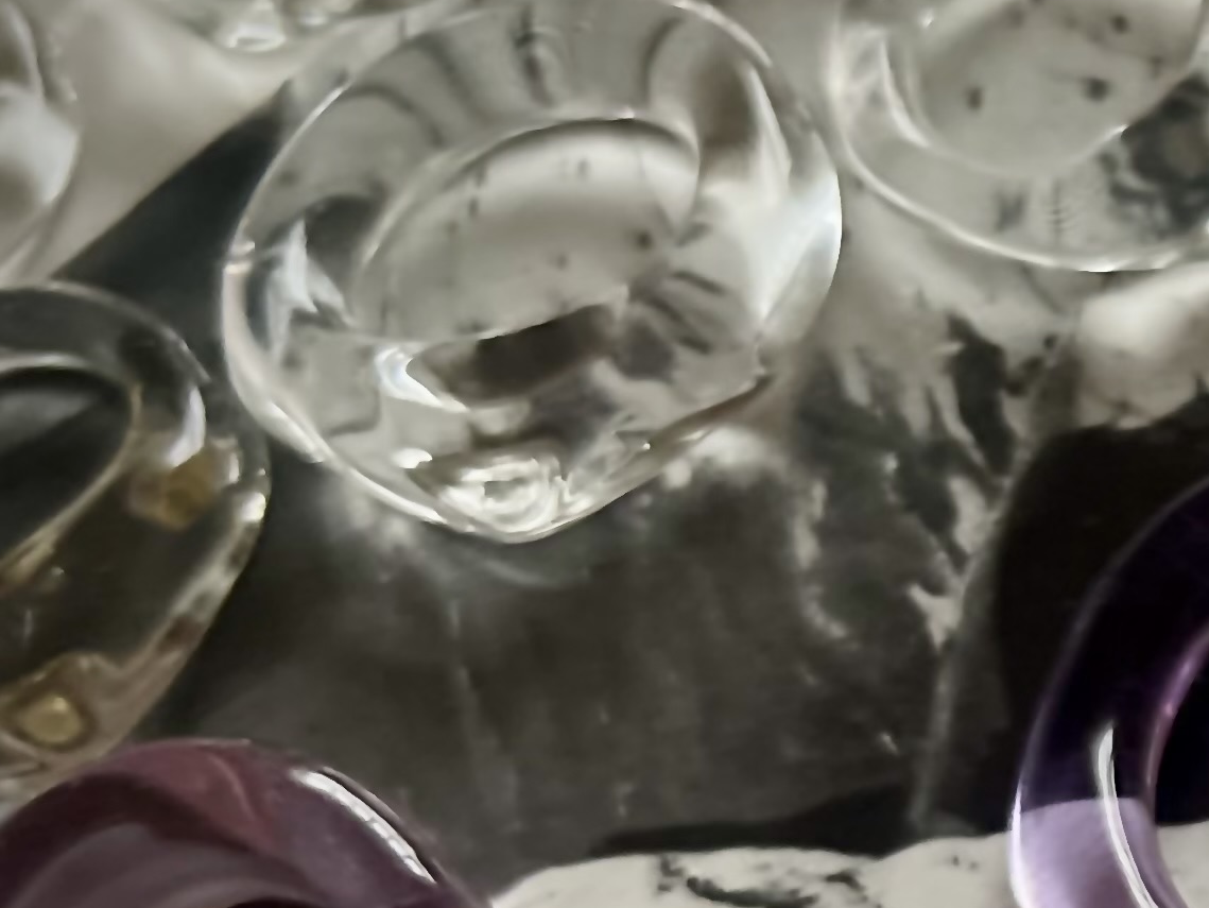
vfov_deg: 15.9
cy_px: 795
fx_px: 3214
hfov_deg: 19.0
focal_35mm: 92
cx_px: 1766
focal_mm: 5.1
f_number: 1.6
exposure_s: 1/51
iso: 500
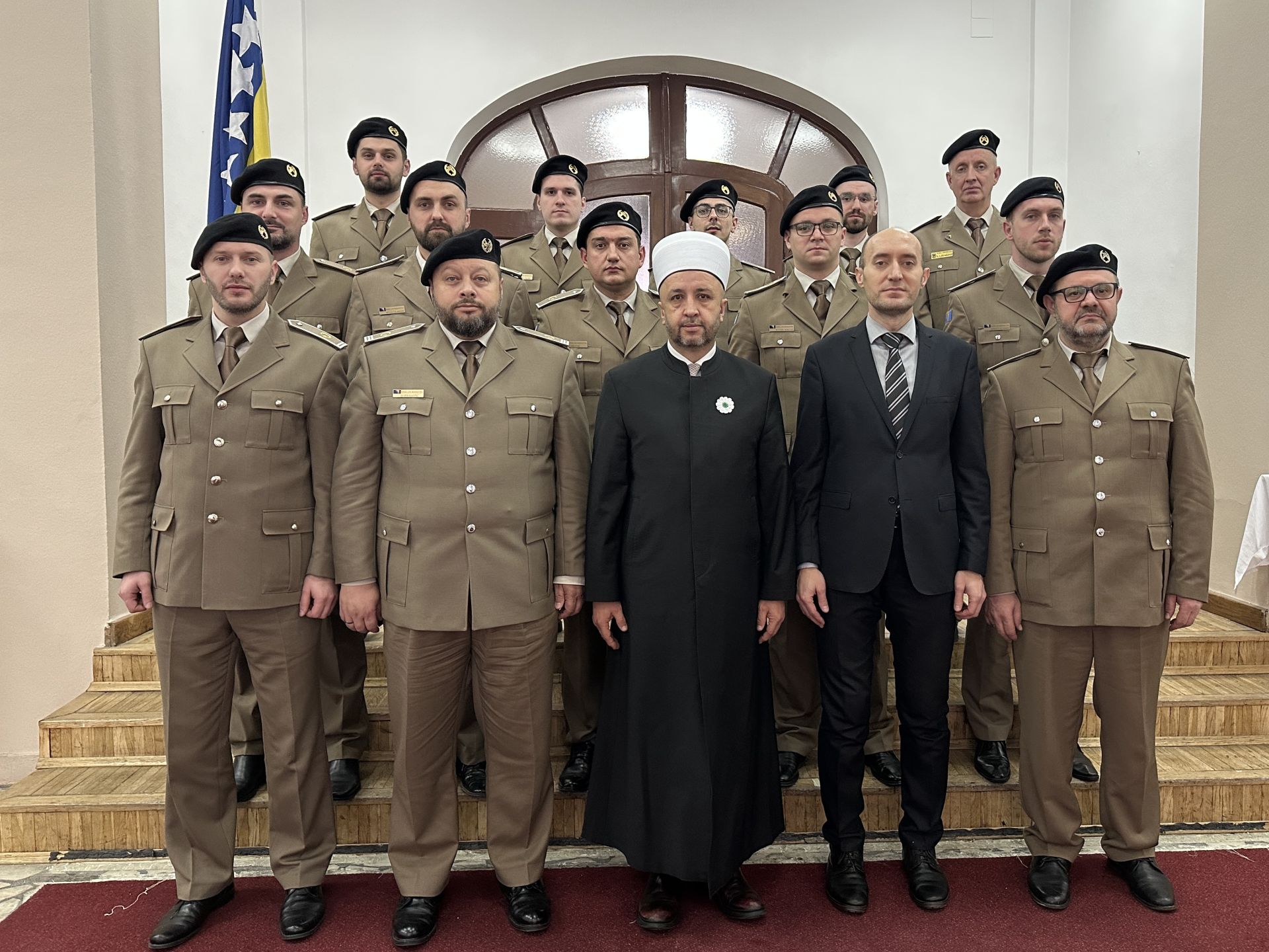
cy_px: 476
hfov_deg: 71.6
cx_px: 634
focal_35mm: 24
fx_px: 880
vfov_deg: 56.8
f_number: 1.78
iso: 320
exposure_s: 1/50
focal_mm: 6.86
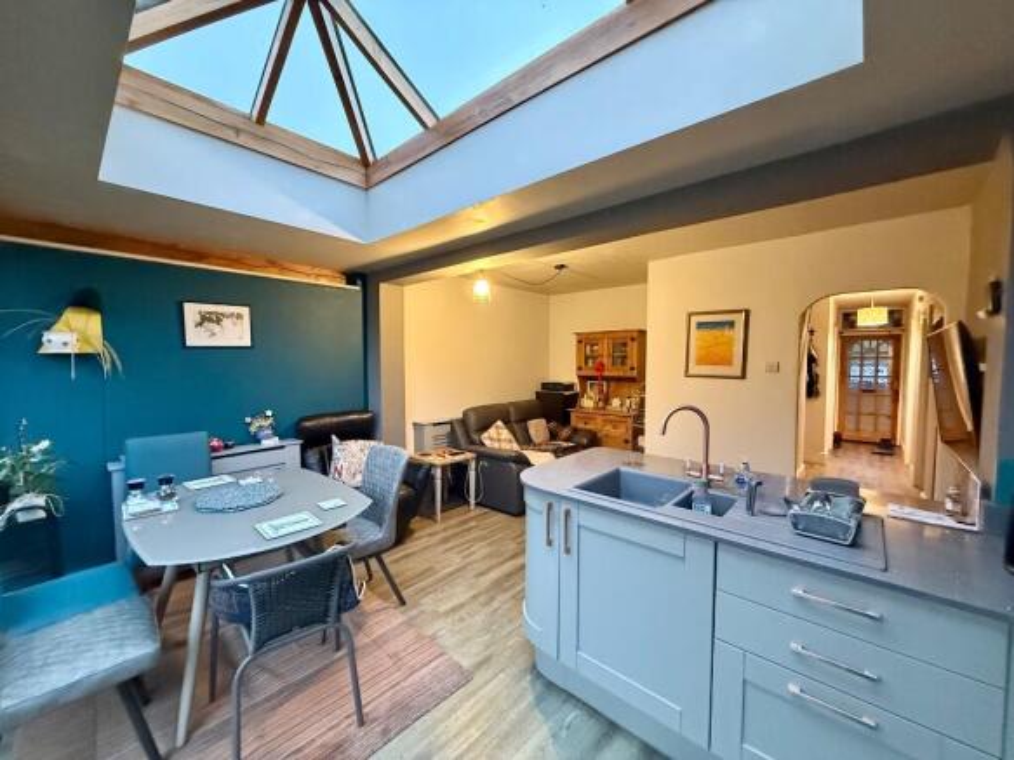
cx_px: 507
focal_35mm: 14
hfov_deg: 102.1
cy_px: 380
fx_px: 410
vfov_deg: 85.7
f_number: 2.2
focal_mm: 2.22
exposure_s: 1/60
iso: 800
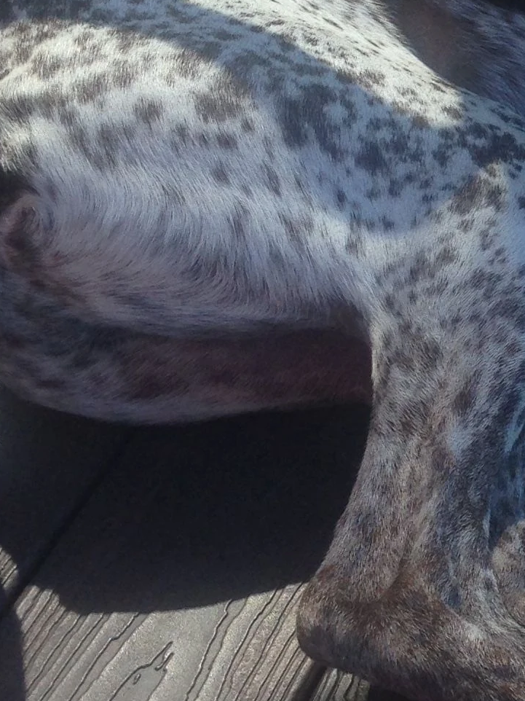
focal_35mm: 112
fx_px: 2266
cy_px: 154
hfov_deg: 12.3
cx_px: 870
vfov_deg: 17.4
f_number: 2.4
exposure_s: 1/459
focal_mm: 4.12
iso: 50
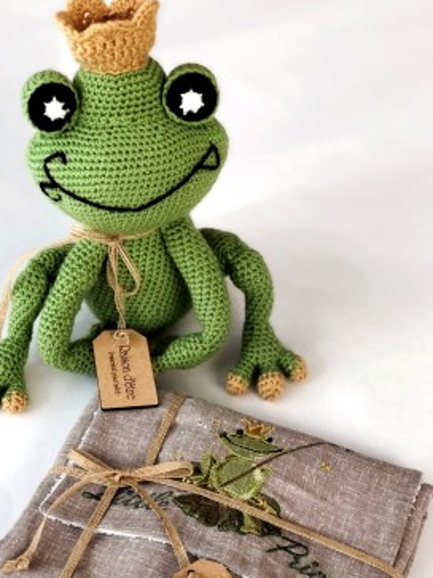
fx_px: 1118
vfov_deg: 28.9
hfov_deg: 21.9
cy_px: 334
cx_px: 188
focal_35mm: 67
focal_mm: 6.6
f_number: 2.8
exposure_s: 1/30
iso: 20
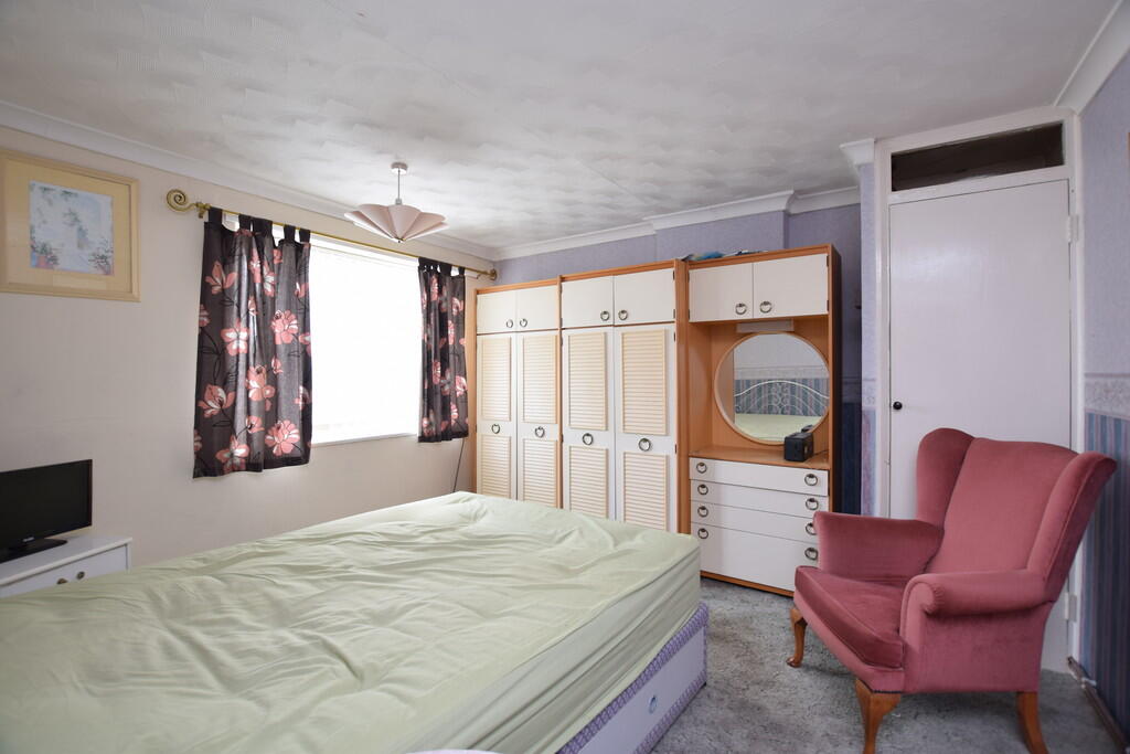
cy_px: 377
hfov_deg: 100.4
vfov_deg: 77.3
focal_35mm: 15
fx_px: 471
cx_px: 565
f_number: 4.5
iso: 100
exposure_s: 1/13
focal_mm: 10
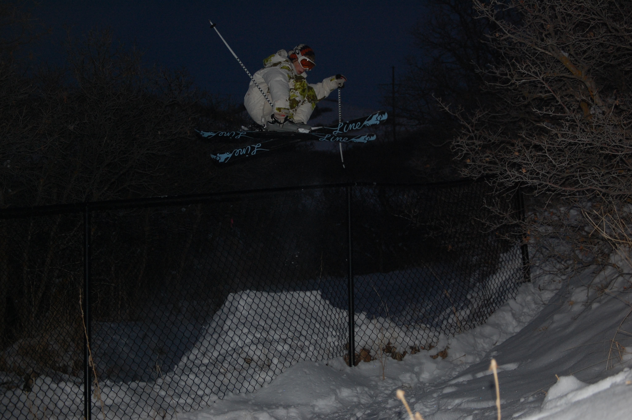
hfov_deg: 24.6
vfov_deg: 16.5
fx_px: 1447
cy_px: 210
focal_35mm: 82
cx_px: 316
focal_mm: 55
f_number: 4
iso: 400
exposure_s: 1/500
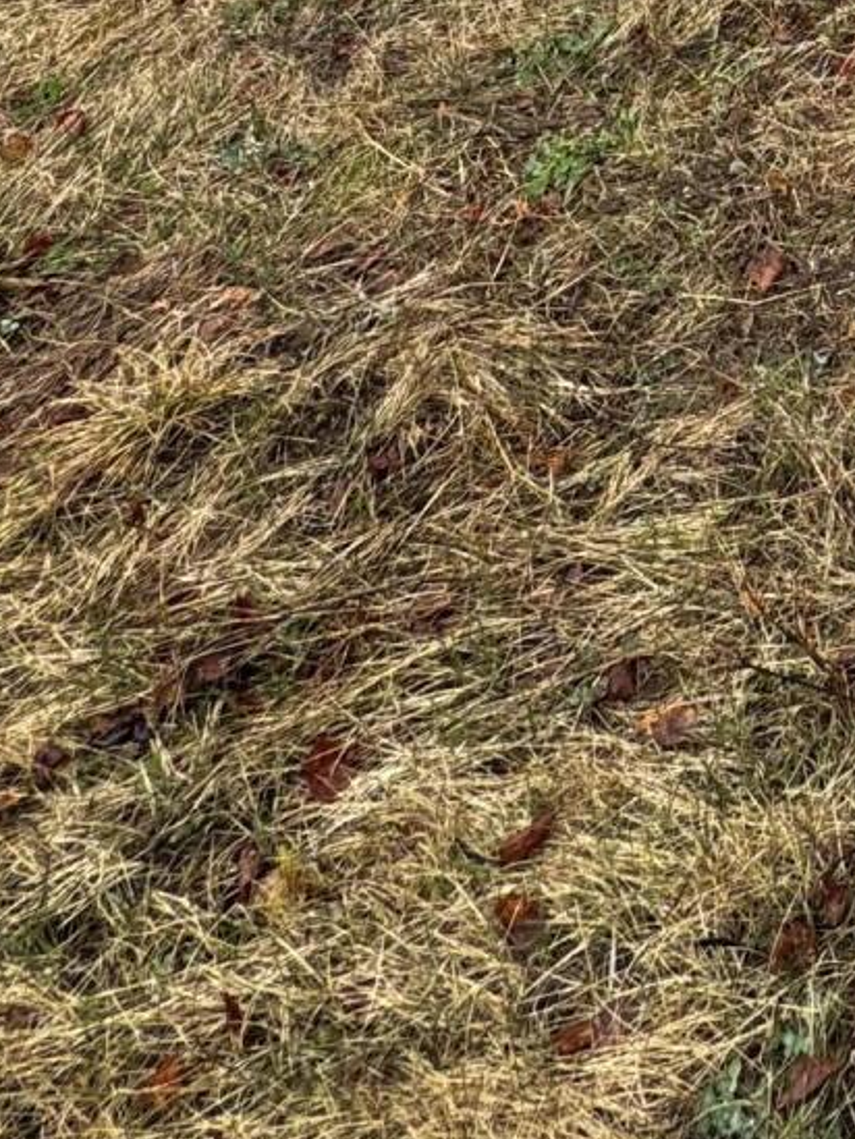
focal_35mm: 51
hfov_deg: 23.2
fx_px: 1679
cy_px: -755
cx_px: 1276
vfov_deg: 24.2
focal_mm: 2.22
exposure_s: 1/249
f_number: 2.2
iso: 40
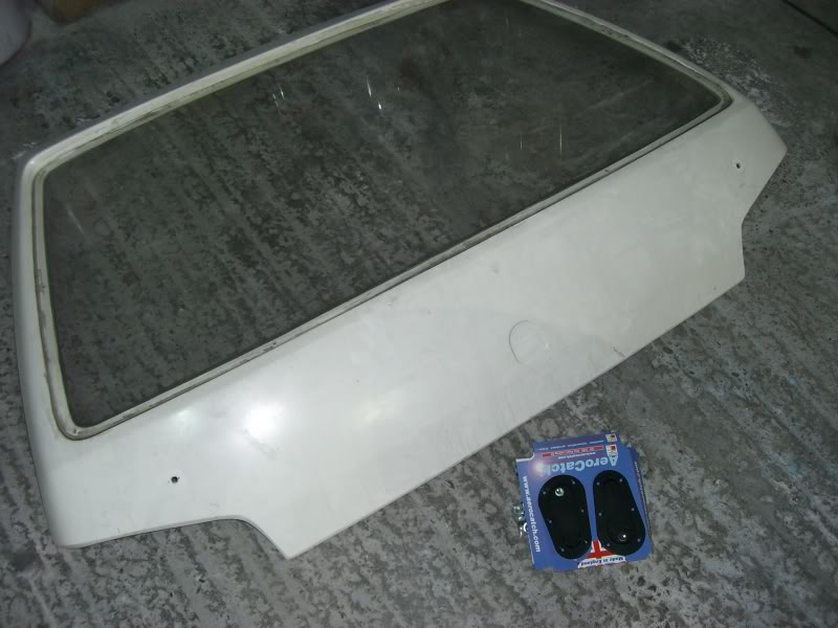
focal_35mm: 38
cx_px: 419
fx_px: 920
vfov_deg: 37.7
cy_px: 314
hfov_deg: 49.0
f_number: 2.7
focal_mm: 6.2
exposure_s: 1/60
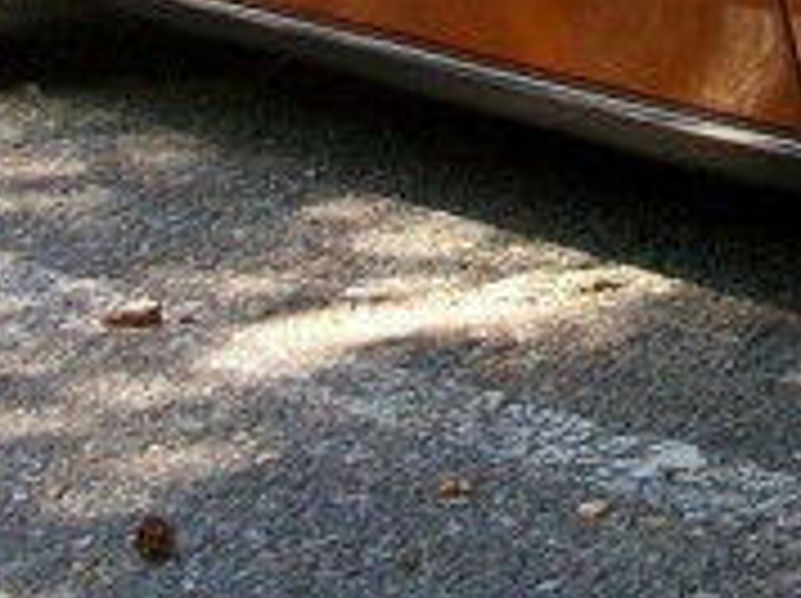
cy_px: -283
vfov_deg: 9.4
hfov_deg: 12.5
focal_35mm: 153
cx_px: 1089
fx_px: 3536
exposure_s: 1/129
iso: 80
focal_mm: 5.7
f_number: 2.9
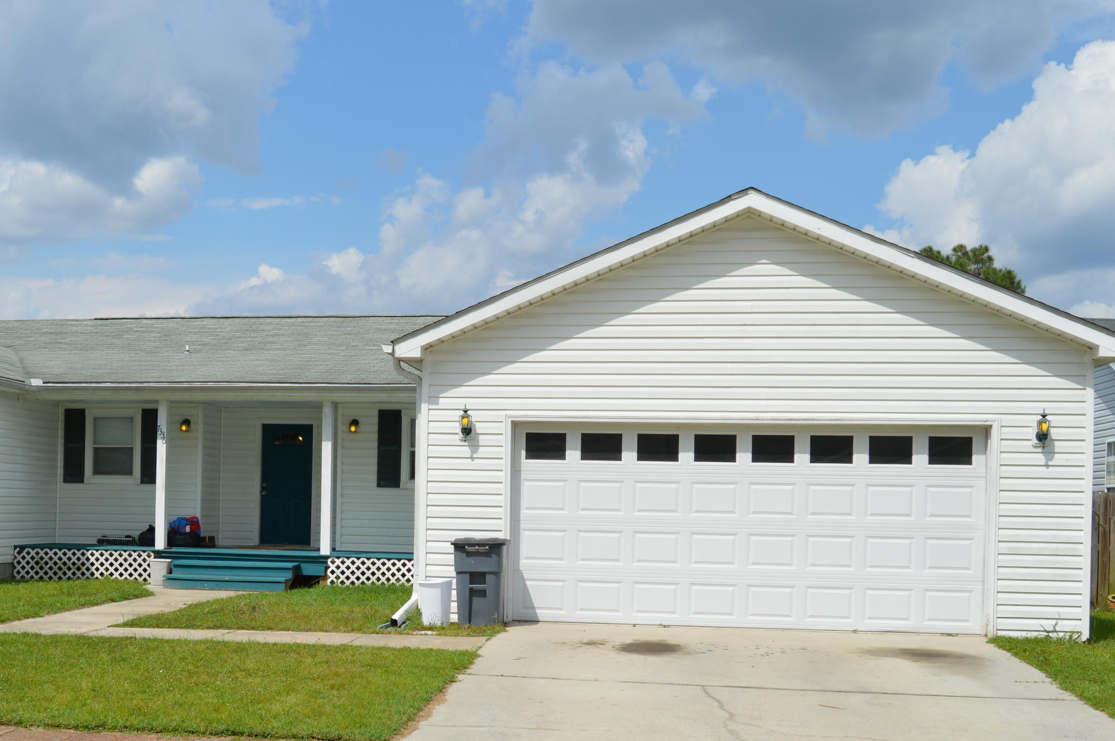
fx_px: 1299
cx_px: 384
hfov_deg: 45.8
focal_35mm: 42
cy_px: 501
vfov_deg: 31.5
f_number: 9
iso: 100
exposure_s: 1/320
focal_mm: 20
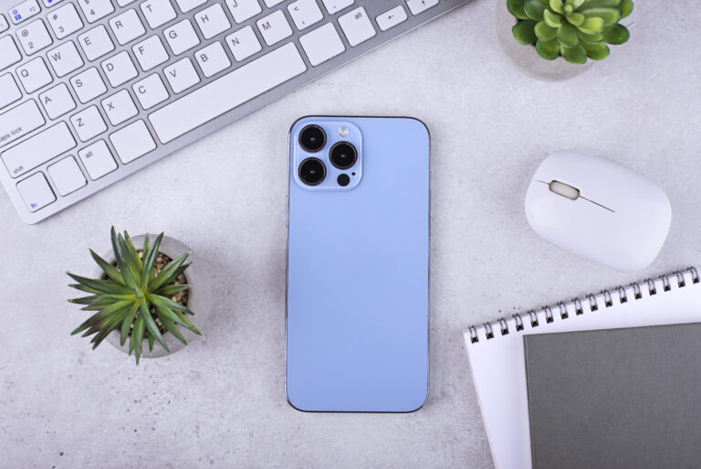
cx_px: 350
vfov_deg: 27.0
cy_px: 234
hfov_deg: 39.6
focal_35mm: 50
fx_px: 974
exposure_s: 1/100
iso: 100
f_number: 9
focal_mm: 50
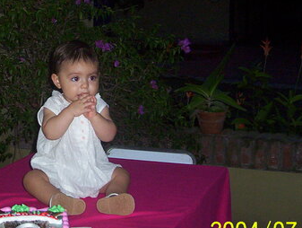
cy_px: 69
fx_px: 891
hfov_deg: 19.1
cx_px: 79
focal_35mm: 102
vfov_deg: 14.5
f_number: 2.97
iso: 140
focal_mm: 7.1
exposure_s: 1/69.5
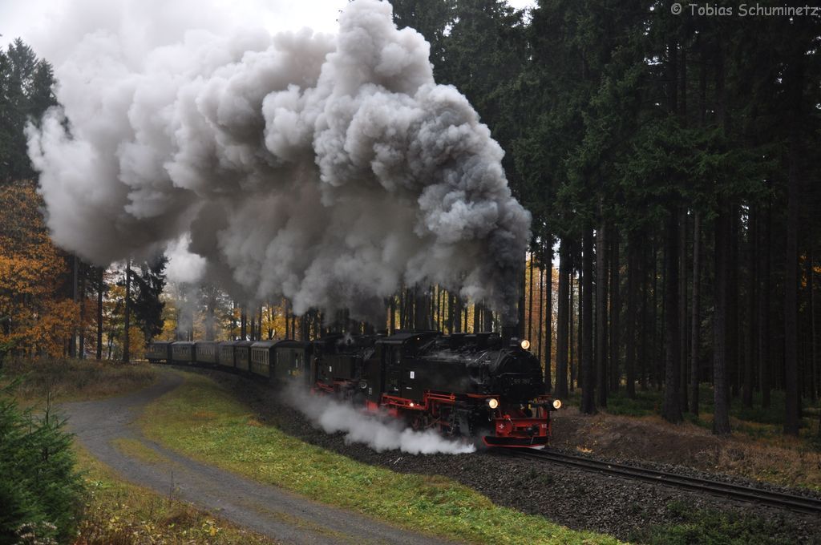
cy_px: 272
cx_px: 410
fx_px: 854
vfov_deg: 35.4
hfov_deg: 51.3
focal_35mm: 38
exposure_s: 1/320
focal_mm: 25
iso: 400
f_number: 4
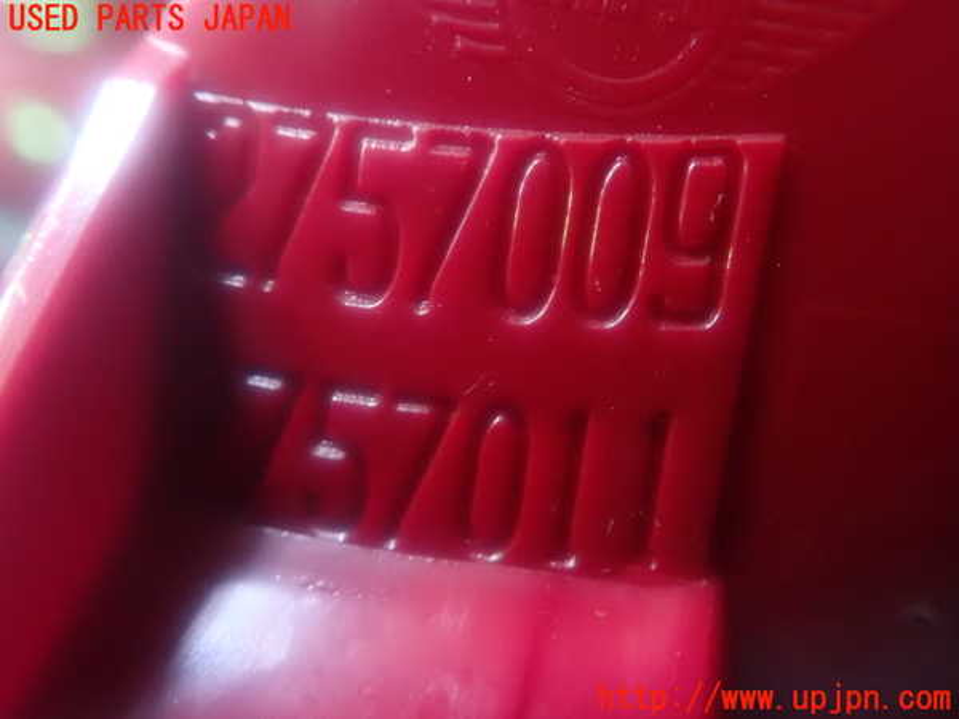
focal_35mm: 30
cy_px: 360
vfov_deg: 46.8
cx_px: 480
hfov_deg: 60.0
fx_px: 831
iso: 1600
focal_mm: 5.5
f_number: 2.3
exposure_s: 1/15
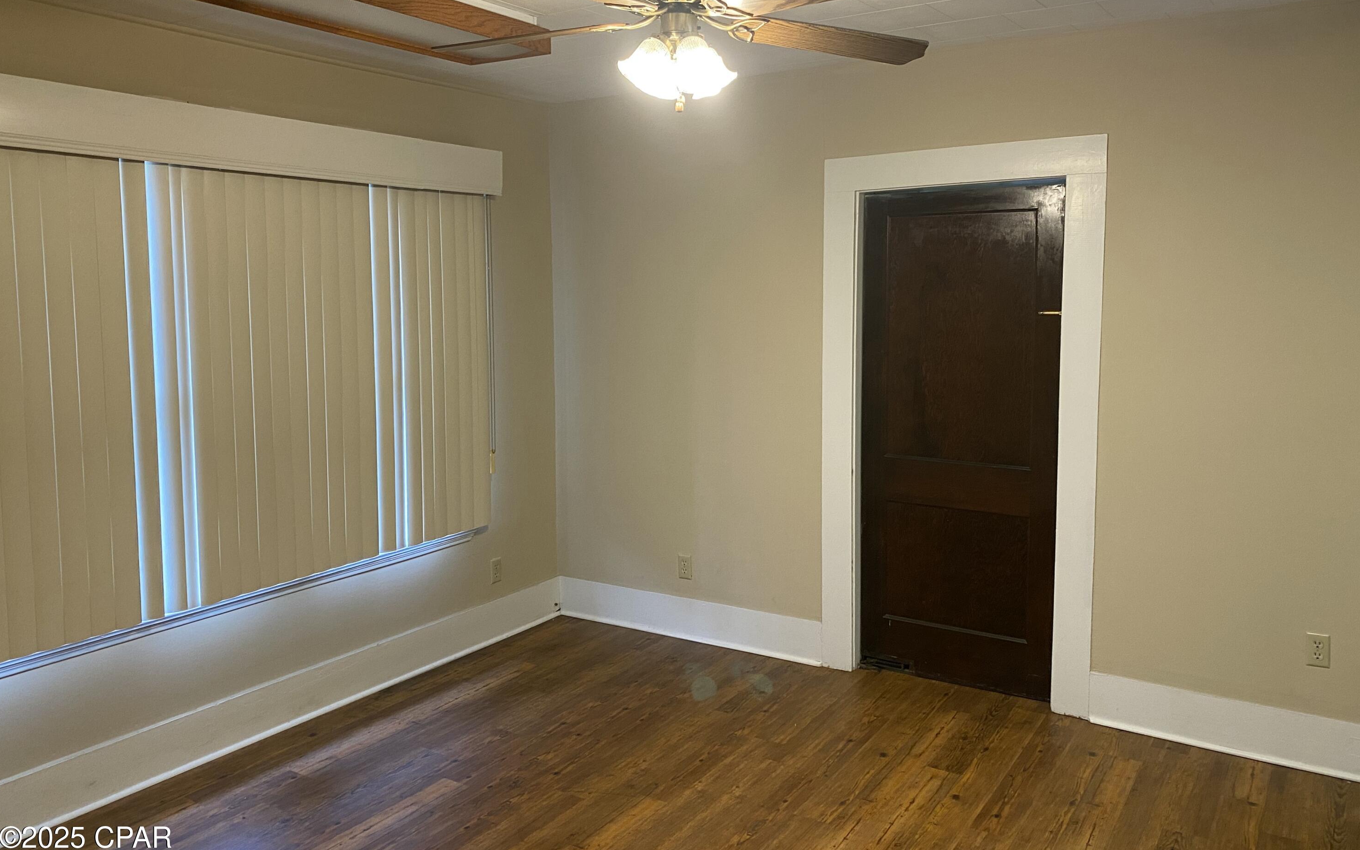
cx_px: 688
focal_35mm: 28
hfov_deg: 66.5
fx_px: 1038
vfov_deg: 44.4
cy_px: 367
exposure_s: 1/60
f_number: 1.8
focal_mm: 4.25
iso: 160
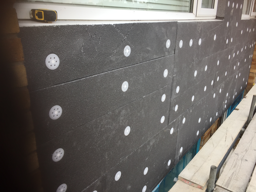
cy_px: 96
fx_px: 214
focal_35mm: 29
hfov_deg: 61.7
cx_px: 128
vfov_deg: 48.2
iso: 32
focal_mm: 4.15
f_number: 2.2
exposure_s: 1/216
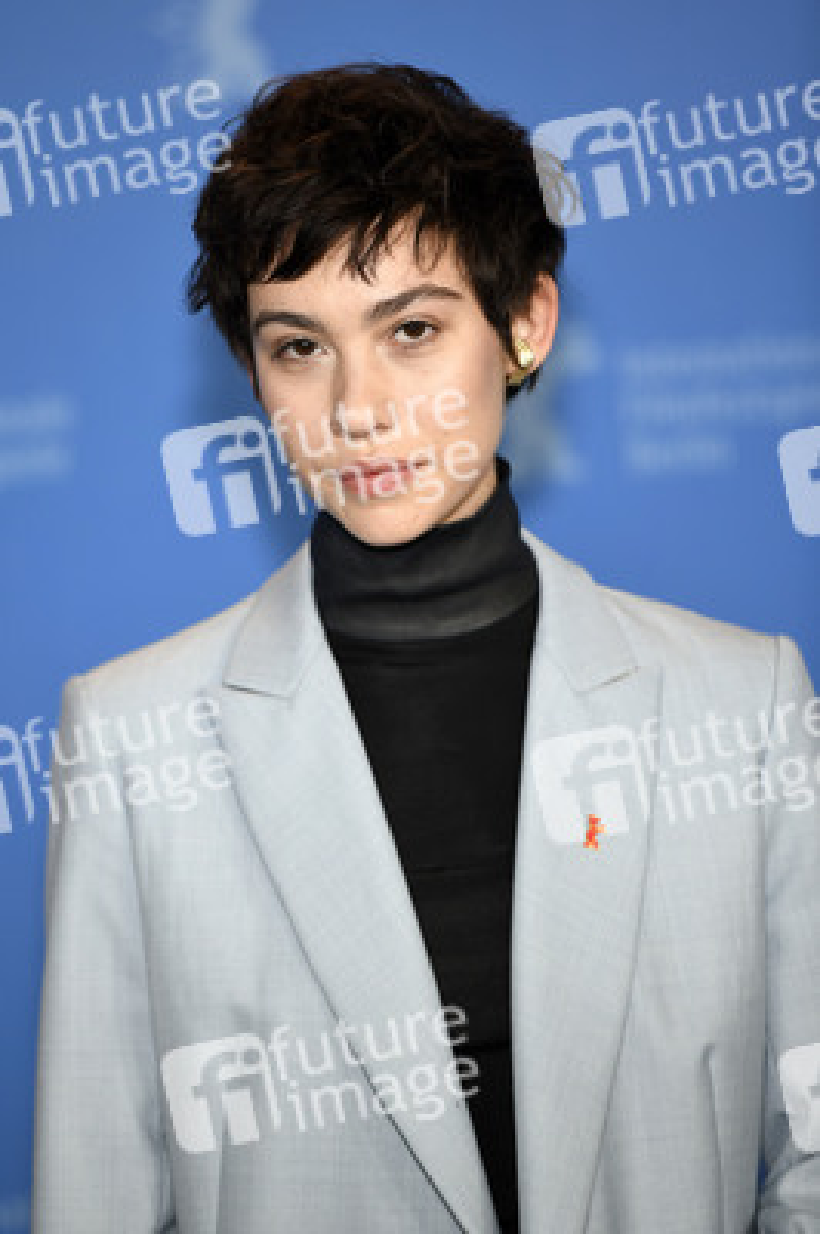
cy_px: 617
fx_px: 6845
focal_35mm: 200
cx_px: 410
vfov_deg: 10.3
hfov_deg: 6.9
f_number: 3.5
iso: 800
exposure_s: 1/250
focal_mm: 200
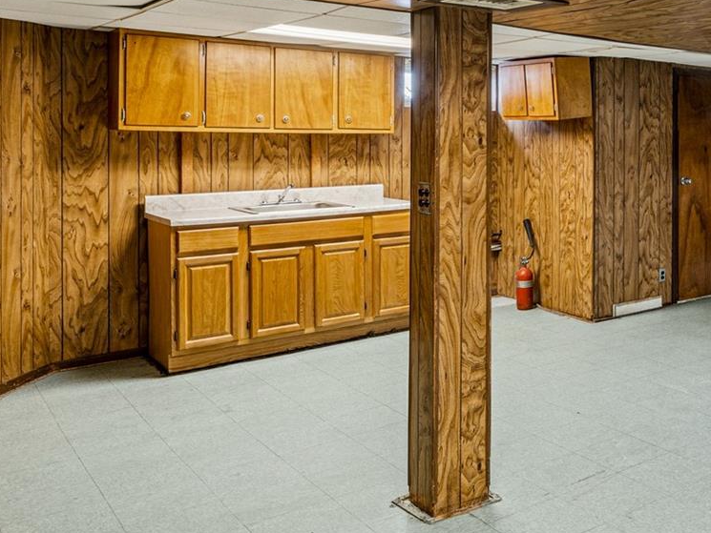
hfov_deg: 43.1
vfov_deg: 37.8
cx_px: 711
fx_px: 760
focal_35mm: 37
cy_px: 136
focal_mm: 14
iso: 100
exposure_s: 1.6
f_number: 11
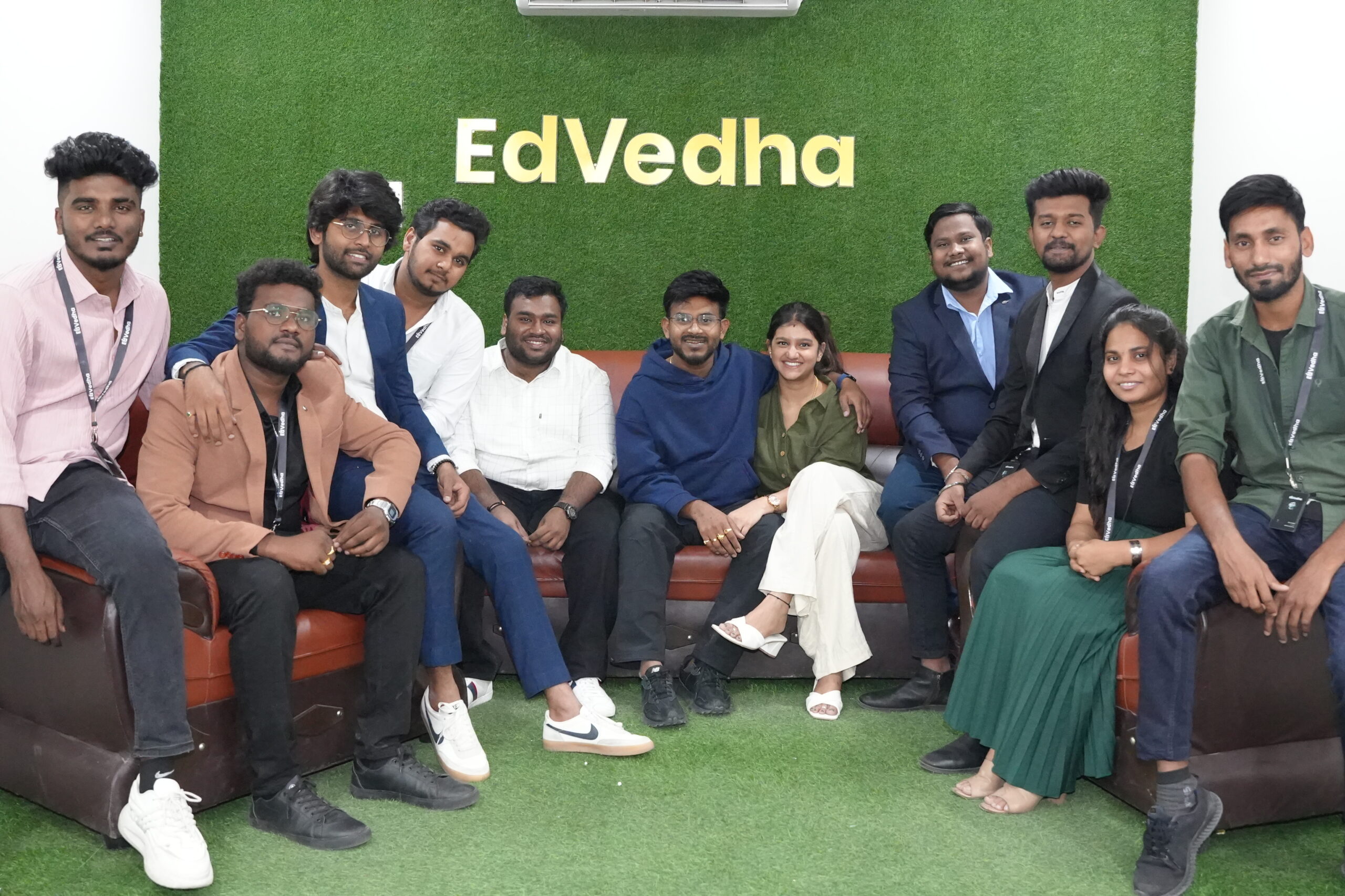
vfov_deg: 36.9
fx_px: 1345
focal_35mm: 36
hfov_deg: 53.1
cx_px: 672
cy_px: 448
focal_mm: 24
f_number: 4
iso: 8000
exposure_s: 1/160
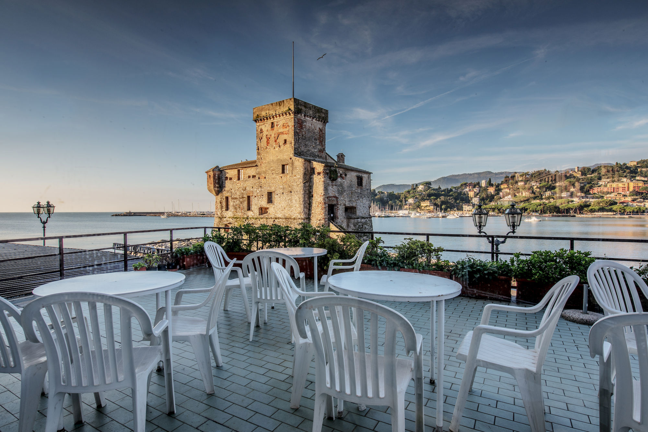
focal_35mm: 18
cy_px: 216
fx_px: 324
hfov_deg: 90.0
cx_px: 324
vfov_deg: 67.4
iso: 64
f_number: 8
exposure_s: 1/640
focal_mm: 18
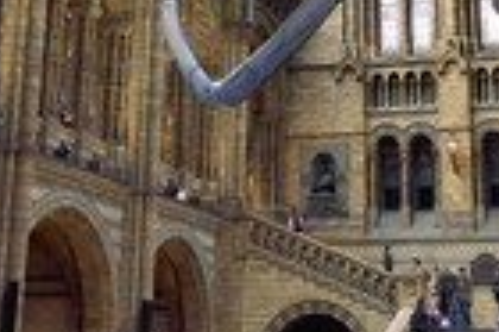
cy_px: -57
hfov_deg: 21.2
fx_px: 1329
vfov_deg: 13.8
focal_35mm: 96
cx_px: 292
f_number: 10
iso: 800
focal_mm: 32
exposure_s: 1/50
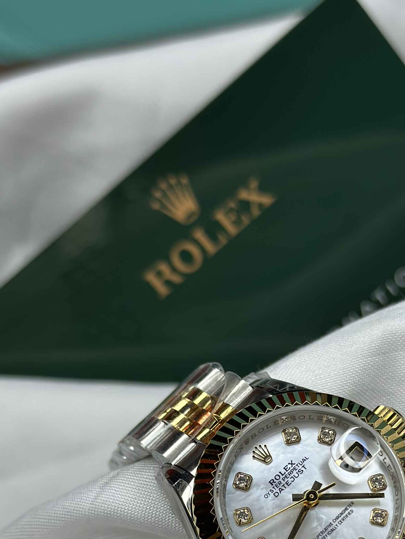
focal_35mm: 93
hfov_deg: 15.8
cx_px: 343
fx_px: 1451
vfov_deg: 20.6
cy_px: 494
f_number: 1.78
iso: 80
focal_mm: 6.86
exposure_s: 1/638
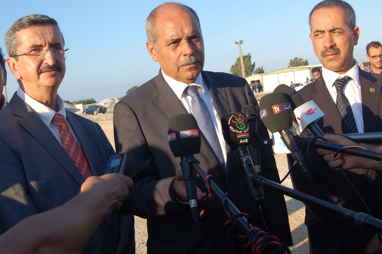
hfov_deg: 40.4
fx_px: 520
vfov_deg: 27.5
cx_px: 195
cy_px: 116
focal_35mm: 49
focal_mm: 30
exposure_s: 1/200
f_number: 7.1
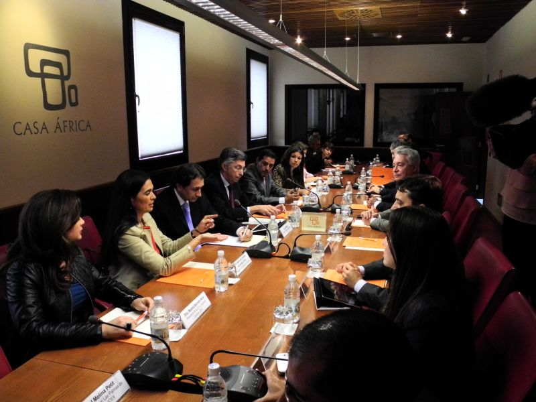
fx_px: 465
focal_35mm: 30
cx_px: 268
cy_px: 201
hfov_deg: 60.0
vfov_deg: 46.8
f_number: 4
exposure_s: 1/95.6
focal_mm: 6.4
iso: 800
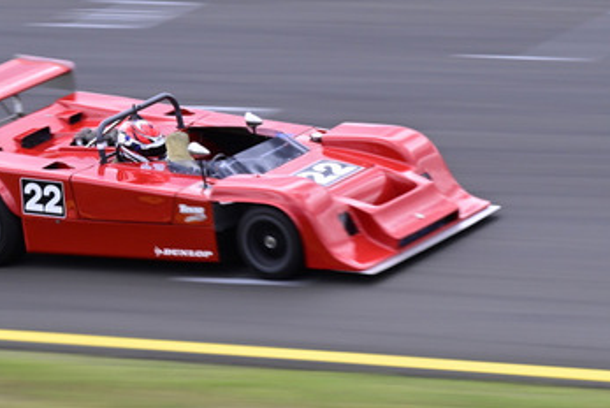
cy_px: 19
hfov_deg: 8.0
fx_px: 4375
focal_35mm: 258
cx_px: 302
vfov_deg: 5.3
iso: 100
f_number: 11
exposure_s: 1/60
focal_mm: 75
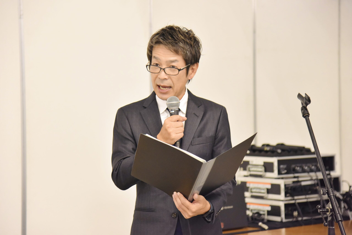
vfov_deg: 14.9
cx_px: 176
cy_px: 118
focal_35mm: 92
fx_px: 900
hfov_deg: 22.1
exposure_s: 1/60
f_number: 4
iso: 2500
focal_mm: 92
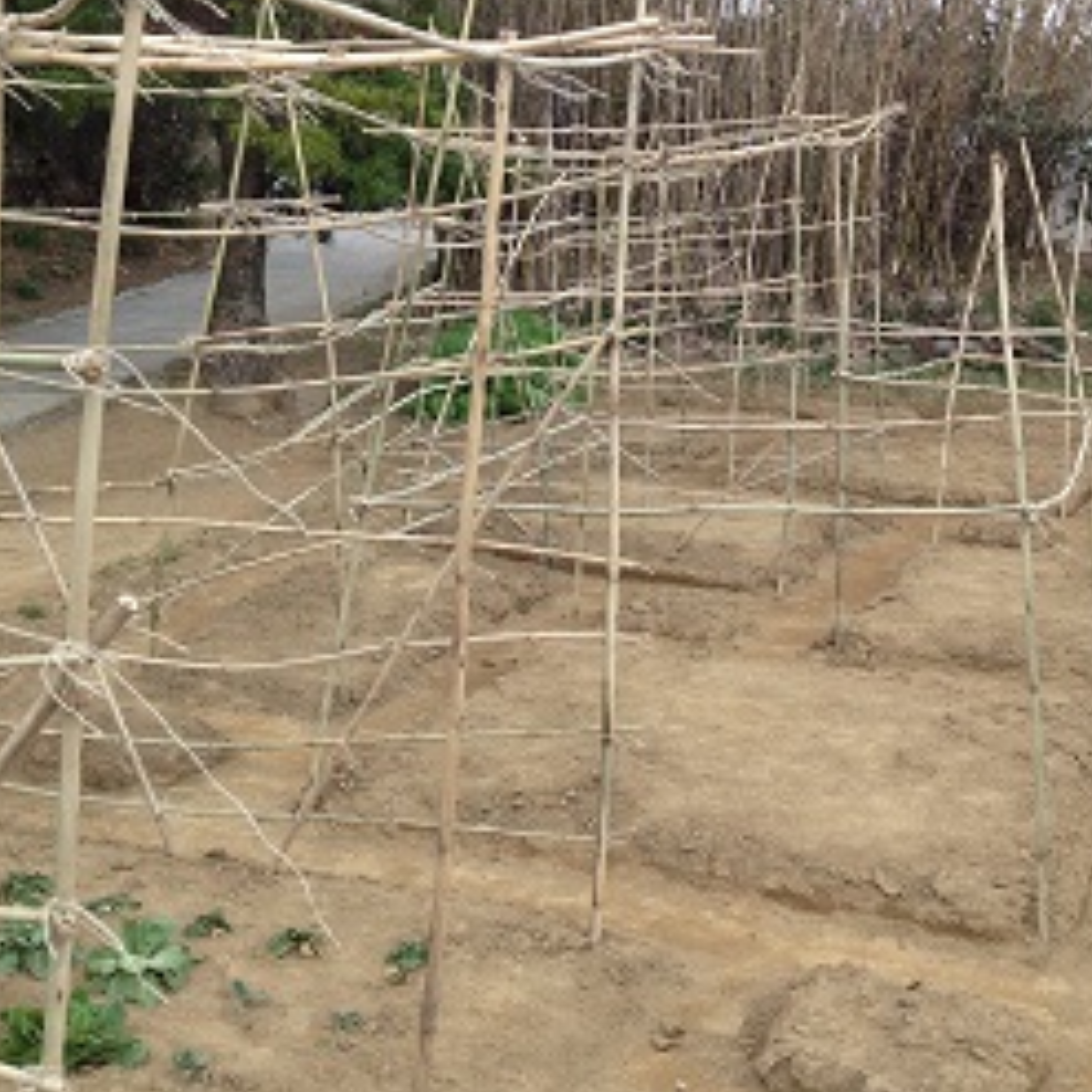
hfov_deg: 34.0
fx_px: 1785
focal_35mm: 50
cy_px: 460
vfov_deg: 34.0
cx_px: 548
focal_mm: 4.28
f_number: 2.4
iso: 50
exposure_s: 1/349
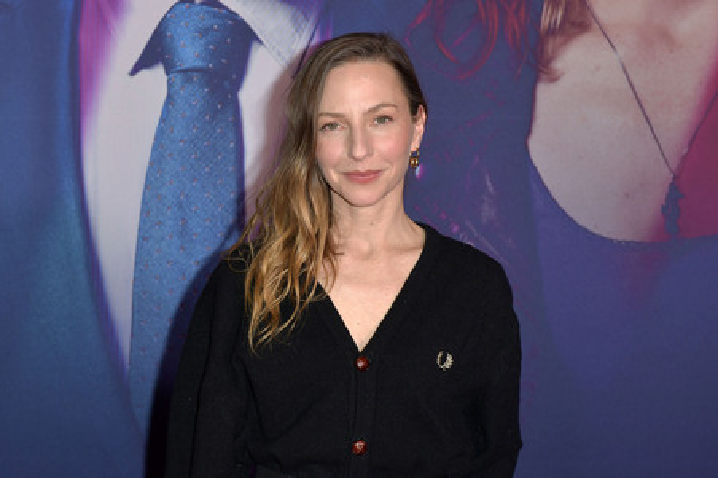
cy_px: 239
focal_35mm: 70
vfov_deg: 19.4
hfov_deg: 28.9
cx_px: 359
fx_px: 1395
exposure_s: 1/200
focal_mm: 70
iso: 800
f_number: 5.6
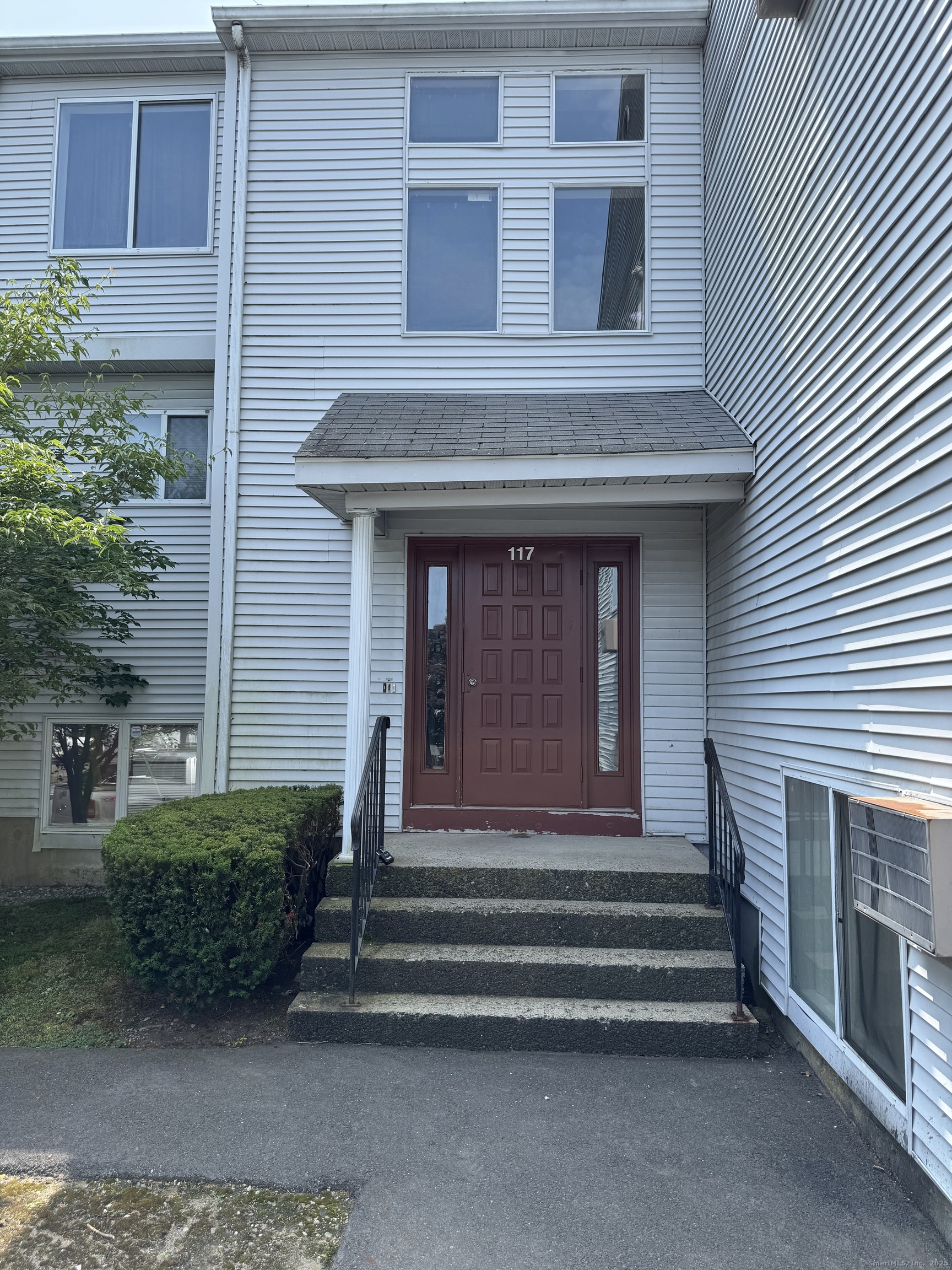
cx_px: 476
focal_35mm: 24
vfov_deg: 71.6
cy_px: 635
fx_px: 880
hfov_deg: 56.8
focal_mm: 6.76
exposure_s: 1/1456
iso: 80
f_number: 1.78
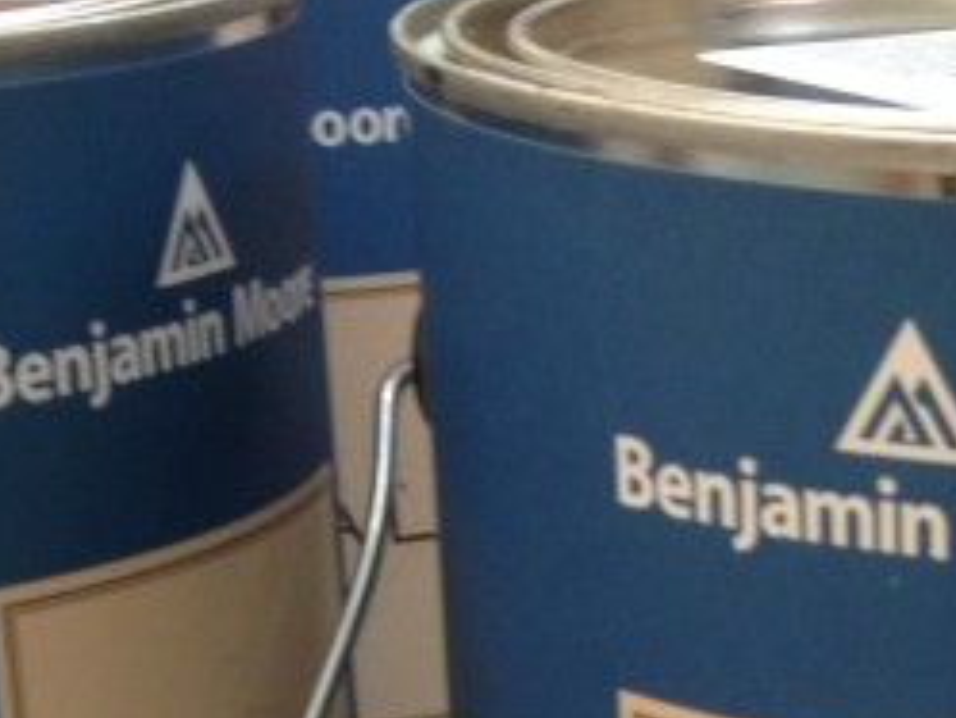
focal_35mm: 144
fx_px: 3979
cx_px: 1033
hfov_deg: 13.4
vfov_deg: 9.9
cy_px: 1190
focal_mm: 4.28
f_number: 2.4
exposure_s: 1/40
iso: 50
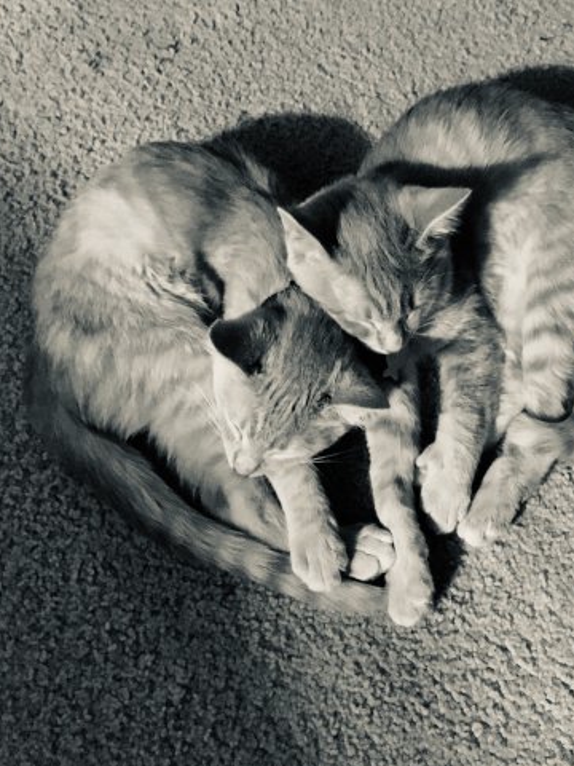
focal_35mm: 37
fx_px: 818
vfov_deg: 50.0
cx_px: 352
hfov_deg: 38.5
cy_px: 334
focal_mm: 4.15
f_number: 2.2
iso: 800
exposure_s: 1/15
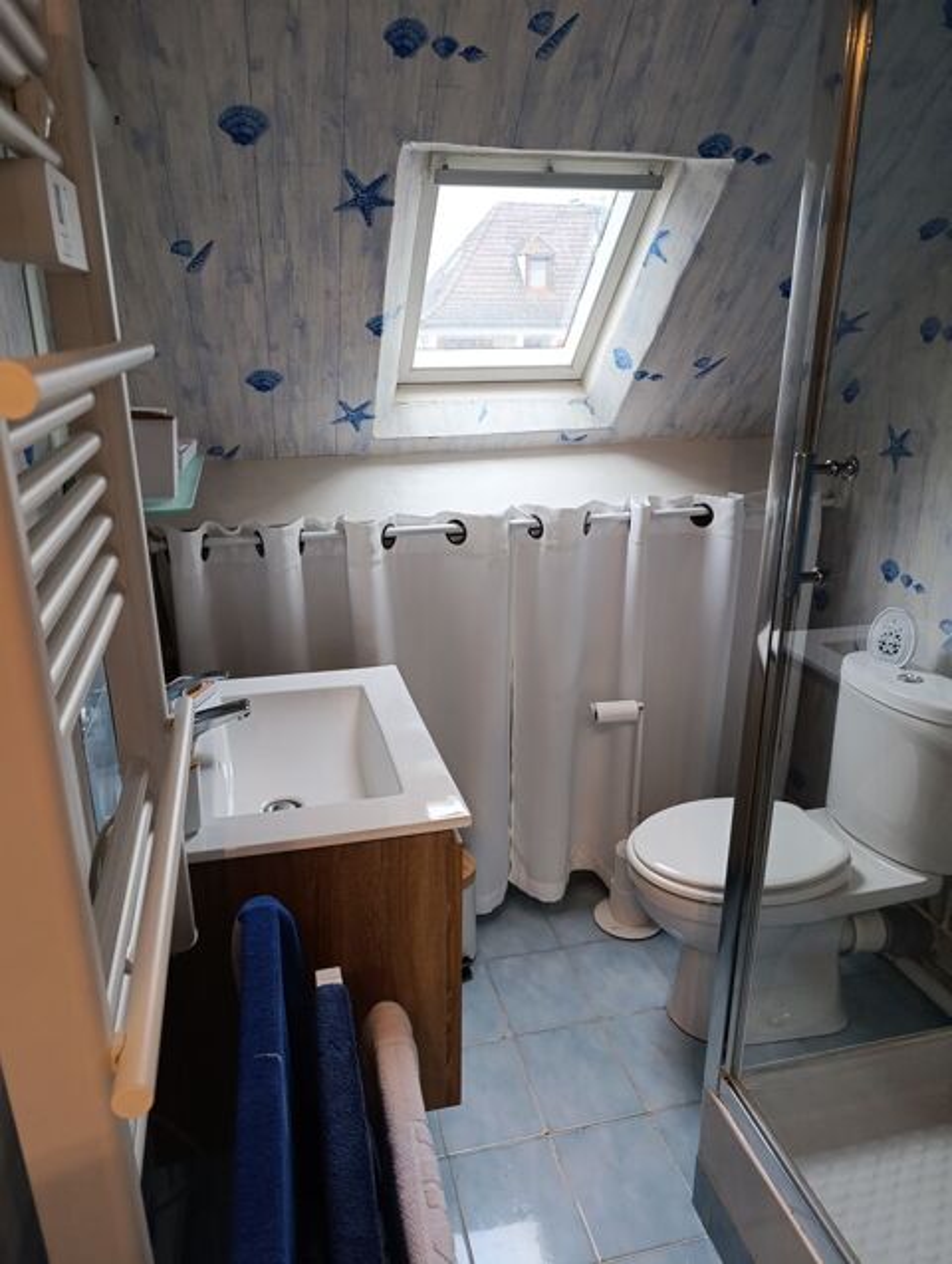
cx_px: 476
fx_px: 841
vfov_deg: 73.8
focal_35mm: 23
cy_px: 632
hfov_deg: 59.0
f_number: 1.6
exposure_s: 1/50
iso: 640
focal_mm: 6.14
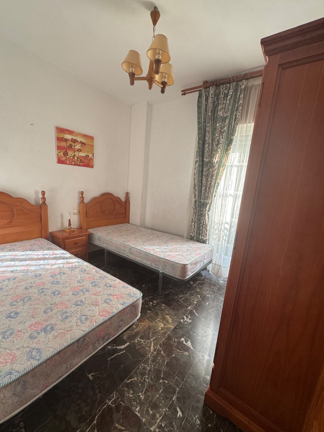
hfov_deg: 81.7
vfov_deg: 98.1
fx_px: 187
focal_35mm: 15
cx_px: 159
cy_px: 223
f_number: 2.2
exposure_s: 1/99
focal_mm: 2.22
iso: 125
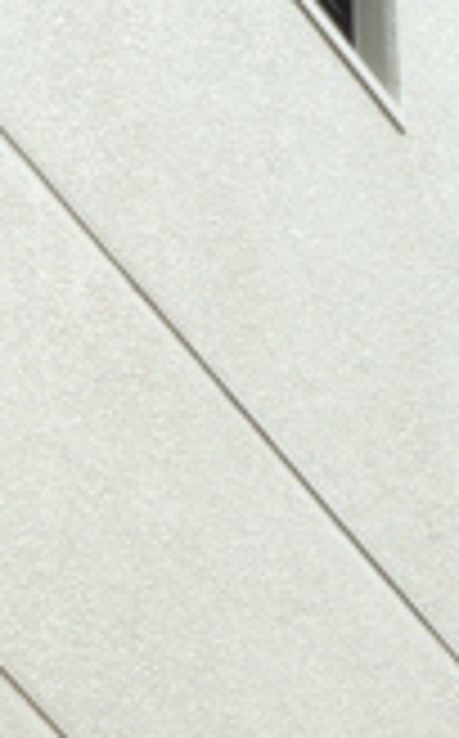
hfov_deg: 2.5
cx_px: -576
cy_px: 994
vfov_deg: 4.0
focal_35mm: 530
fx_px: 10645
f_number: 4.4
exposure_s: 1/400
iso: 80
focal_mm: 21
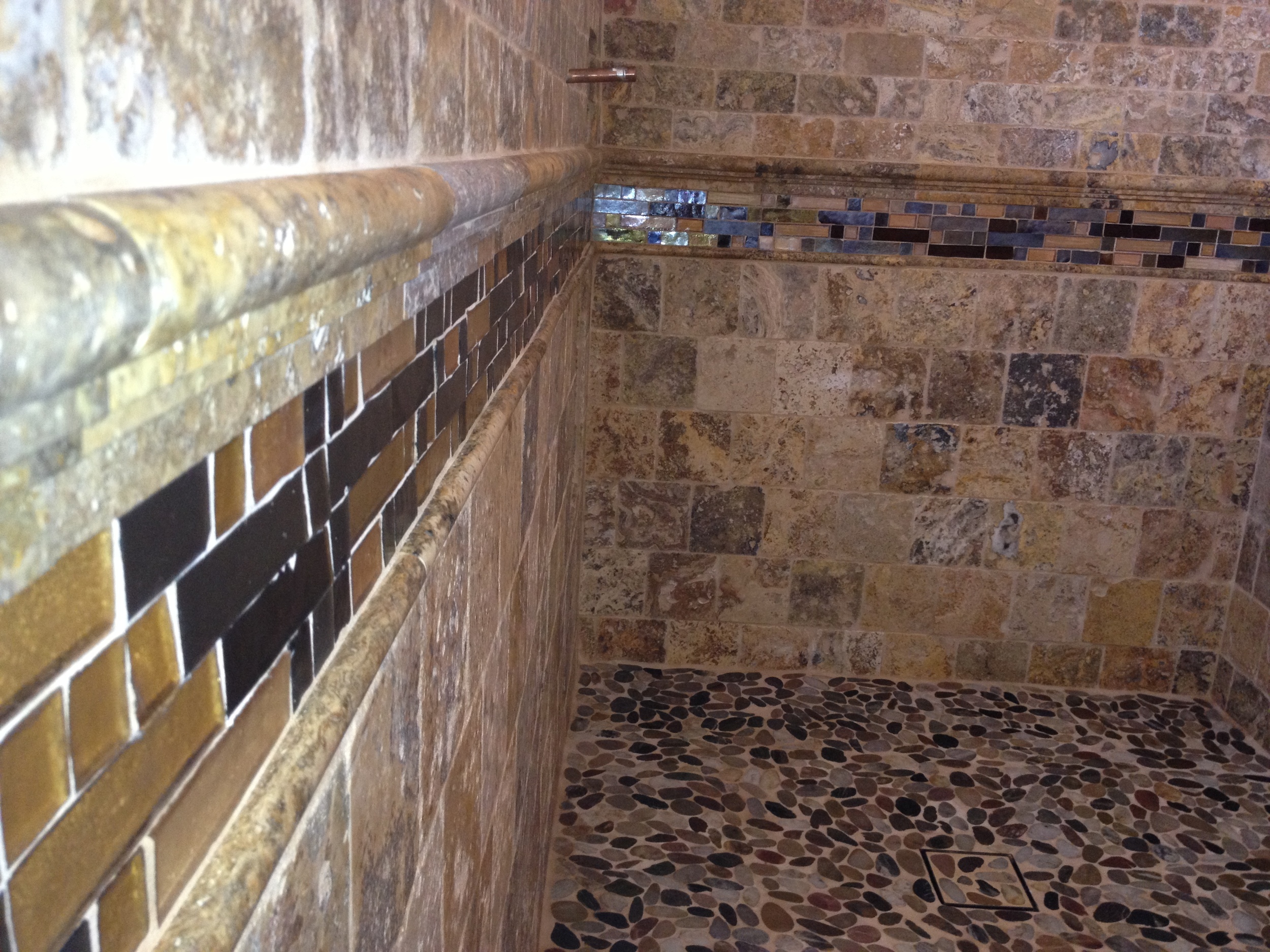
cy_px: 476
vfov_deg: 40.7
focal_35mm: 35
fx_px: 1284
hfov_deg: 52.6
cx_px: 635
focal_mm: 4.28
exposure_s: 1/20
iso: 200
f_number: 2.4
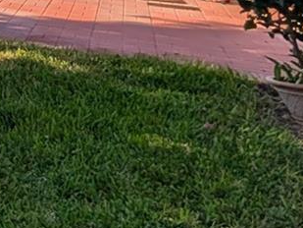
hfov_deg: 15.7
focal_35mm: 62
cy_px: -167
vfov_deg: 18.9
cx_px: -410
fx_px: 543
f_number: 1.7
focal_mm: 2.02
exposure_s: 1/2545
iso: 51
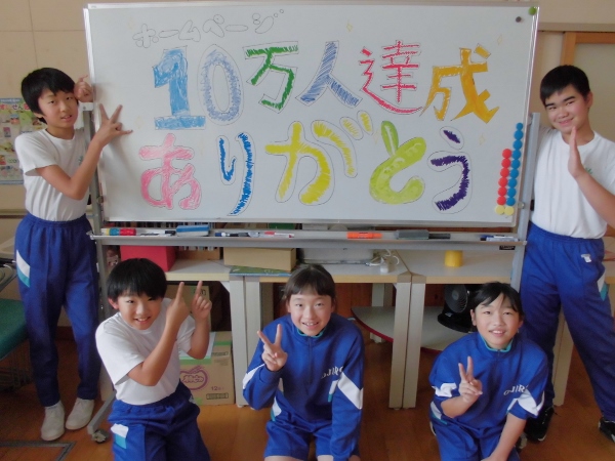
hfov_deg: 67.3
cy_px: 230
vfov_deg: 53.1
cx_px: 308
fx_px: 462
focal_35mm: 26
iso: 200
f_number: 3.5
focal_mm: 4.6
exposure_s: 1/60
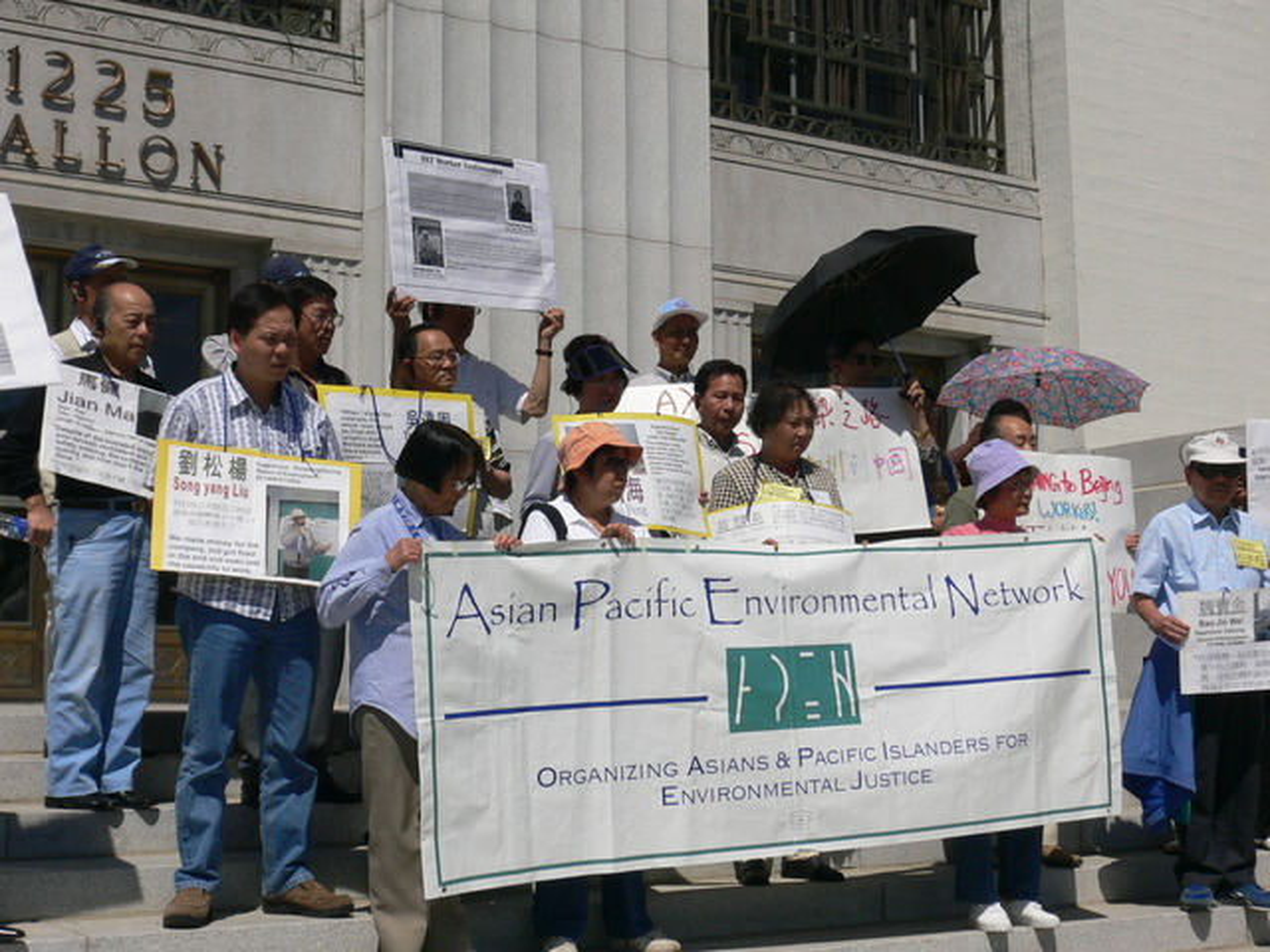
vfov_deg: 28.6
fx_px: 1871
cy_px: 476
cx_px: 635
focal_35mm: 51
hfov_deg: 37.5
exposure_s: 1/800
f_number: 6.9
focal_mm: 8.5
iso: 100
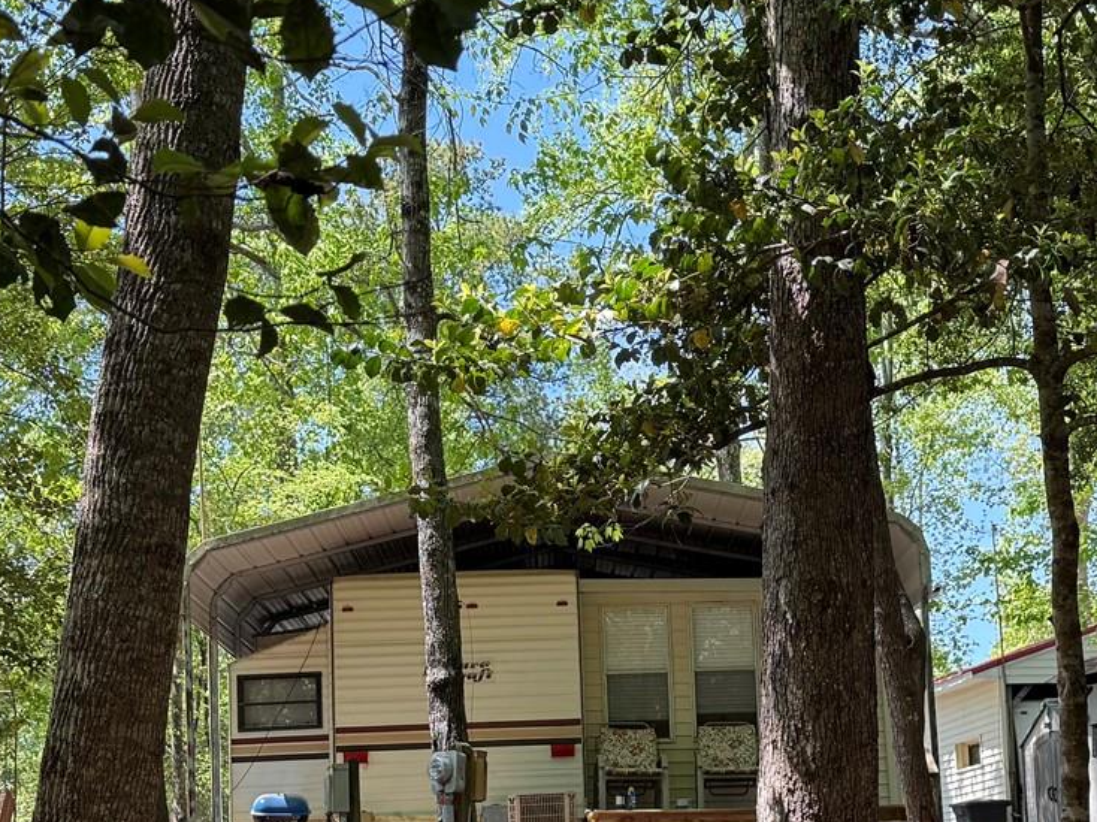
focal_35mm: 67
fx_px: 2123
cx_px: 656
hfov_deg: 28.9
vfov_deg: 21.6
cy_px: 673
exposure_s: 1/612
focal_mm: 6.76
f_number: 1.78
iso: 100
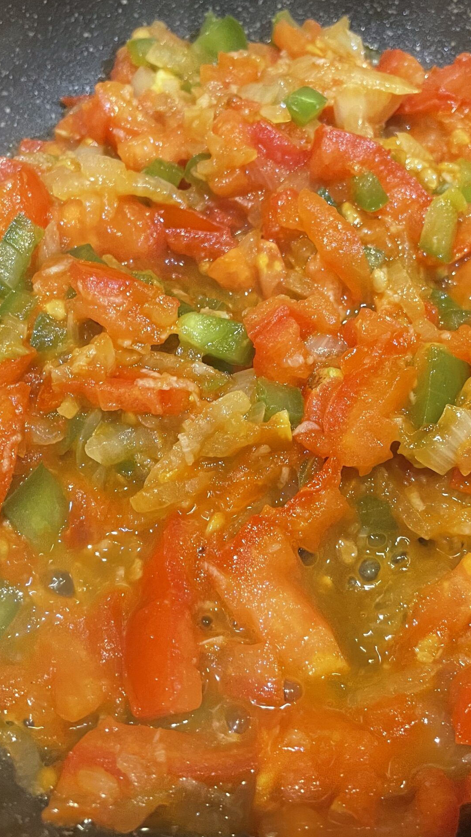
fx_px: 844
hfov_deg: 31.1
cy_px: 417
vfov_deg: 52.8
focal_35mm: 38
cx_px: 272
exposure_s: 1/50
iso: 320
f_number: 1.6
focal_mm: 4.2
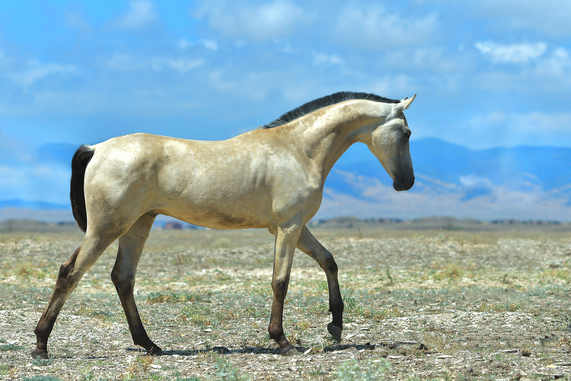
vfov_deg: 9.2
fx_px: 2379
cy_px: 190
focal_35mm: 150
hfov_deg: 13.7
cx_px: 286
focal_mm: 100
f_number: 3.5
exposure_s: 1/3200
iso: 160
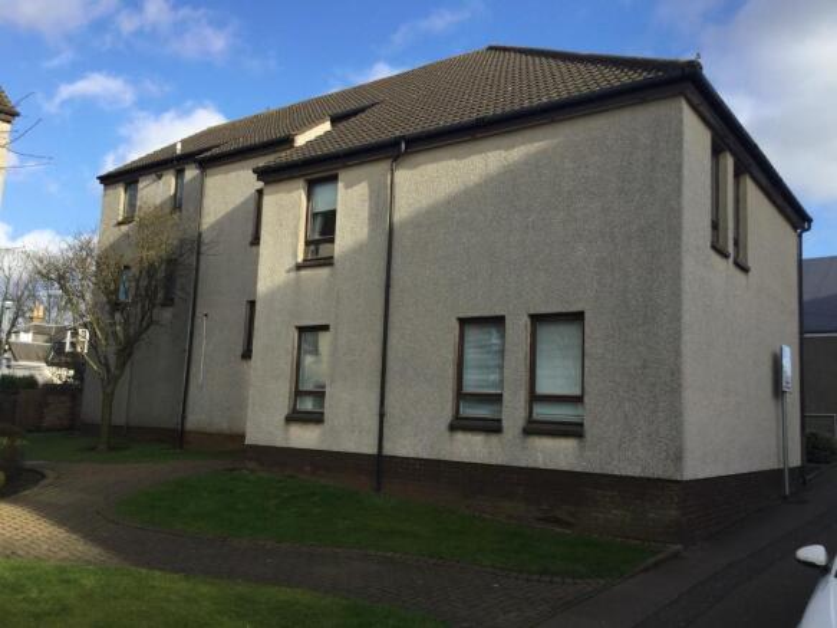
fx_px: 749
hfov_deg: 58.4
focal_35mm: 31
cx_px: 418
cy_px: 314
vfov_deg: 45.4
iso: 25
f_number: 2.4
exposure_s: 1/631
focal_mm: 3.3
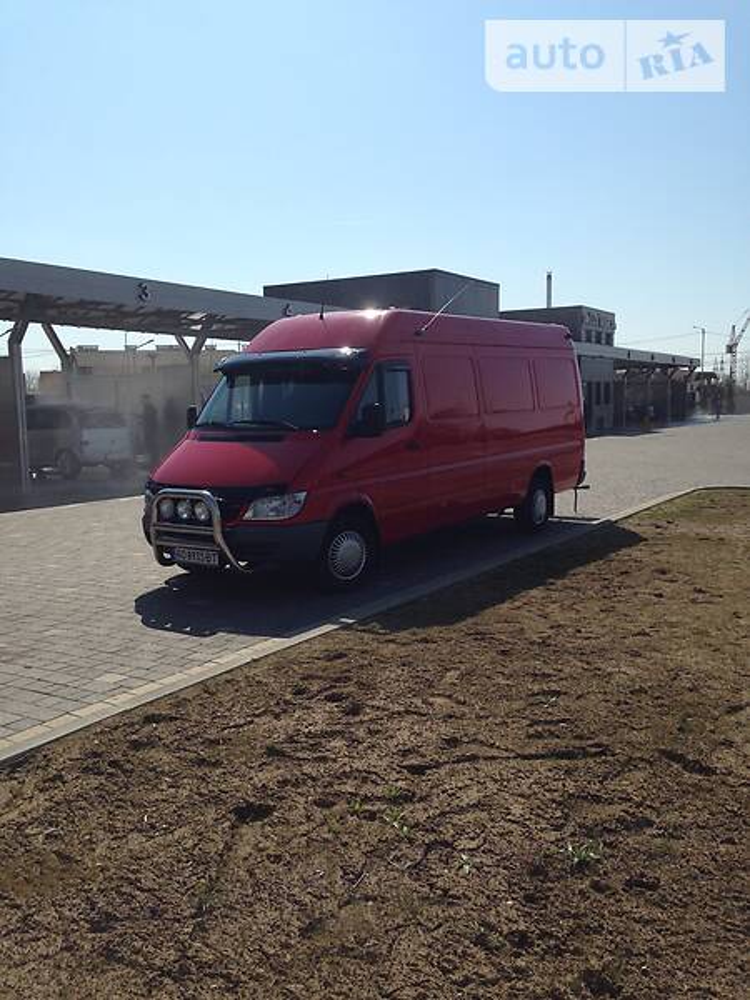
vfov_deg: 55.4
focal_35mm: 33
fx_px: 953
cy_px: 500
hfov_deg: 42.9
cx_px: 375
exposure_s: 1/2710
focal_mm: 4.1
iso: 50
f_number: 2.4
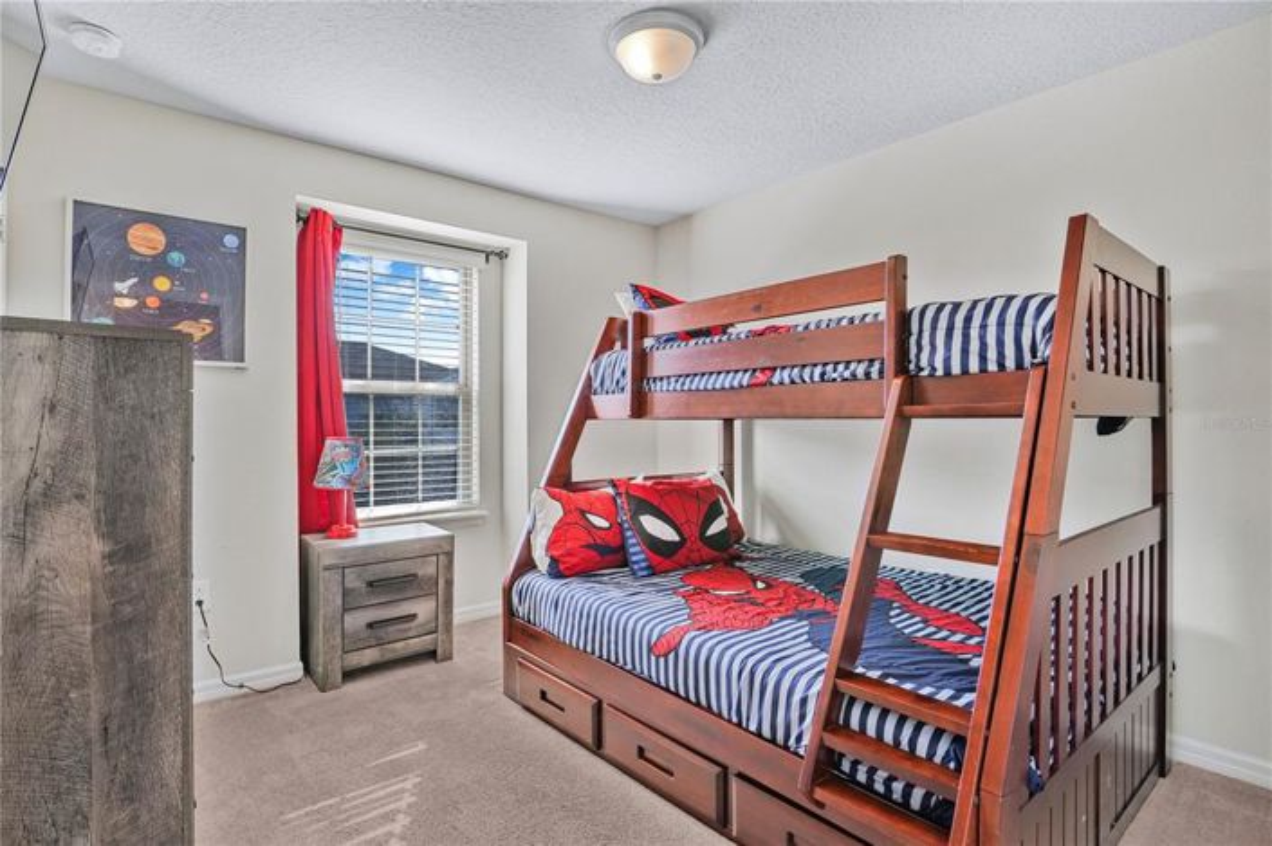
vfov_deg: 72.0
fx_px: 583
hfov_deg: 95.0
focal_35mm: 16
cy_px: 423
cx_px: 636
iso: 200
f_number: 8
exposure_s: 1/6
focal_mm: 11
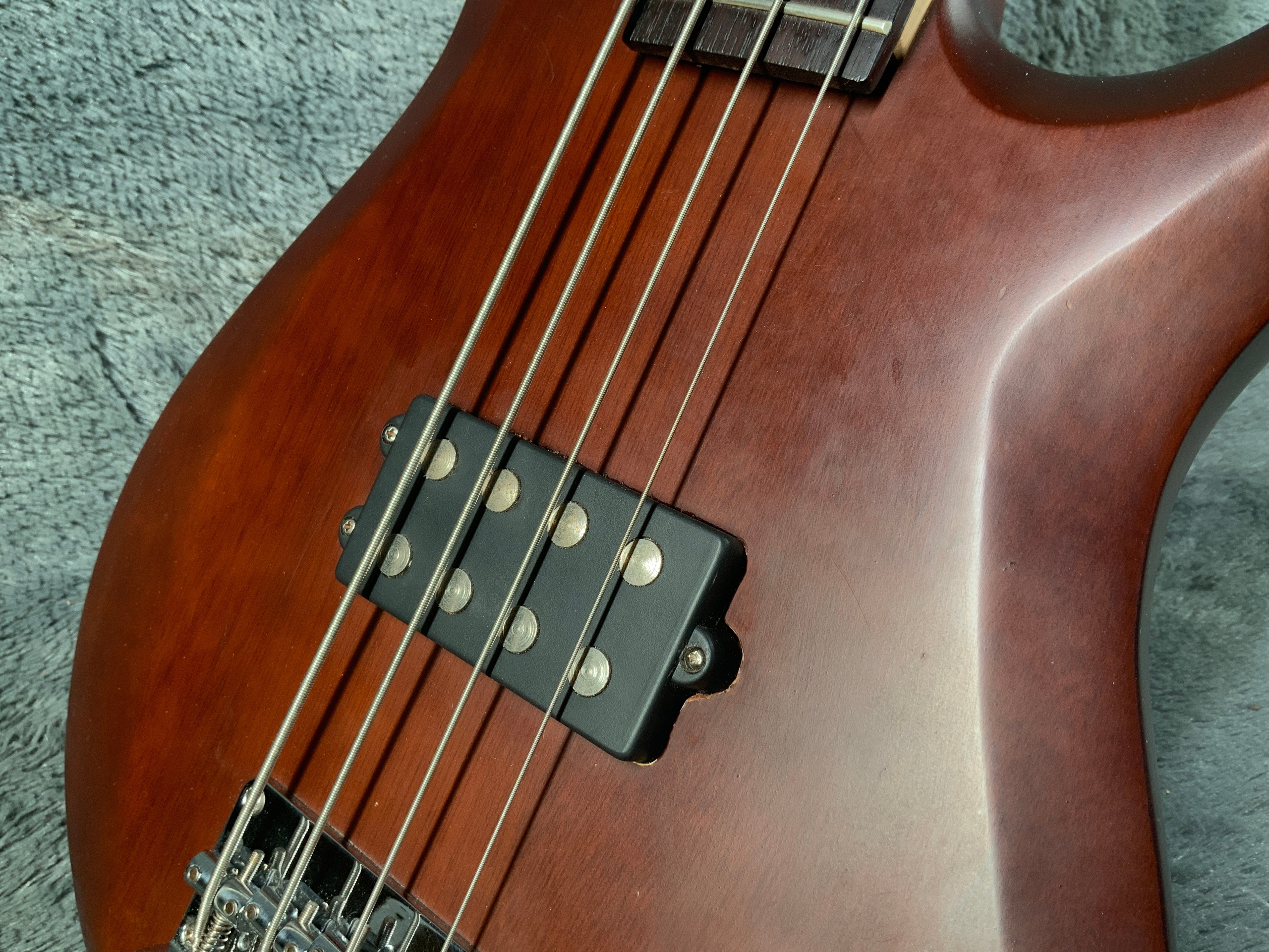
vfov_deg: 48.2
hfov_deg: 61.7
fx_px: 1063
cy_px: 476
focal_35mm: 29
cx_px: 634
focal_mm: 3
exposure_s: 1/60
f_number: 1.8
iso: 100
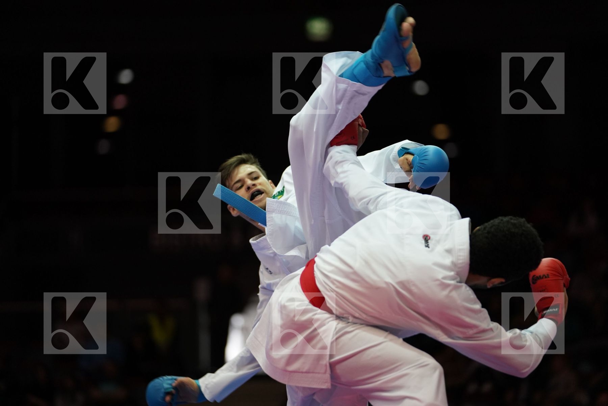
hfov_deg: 13.6
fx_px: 2550
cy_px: 203
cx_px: 304
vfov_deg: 9.1
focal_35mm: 151
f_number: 2.8
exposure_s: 1/1000
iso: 2500
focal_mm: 151
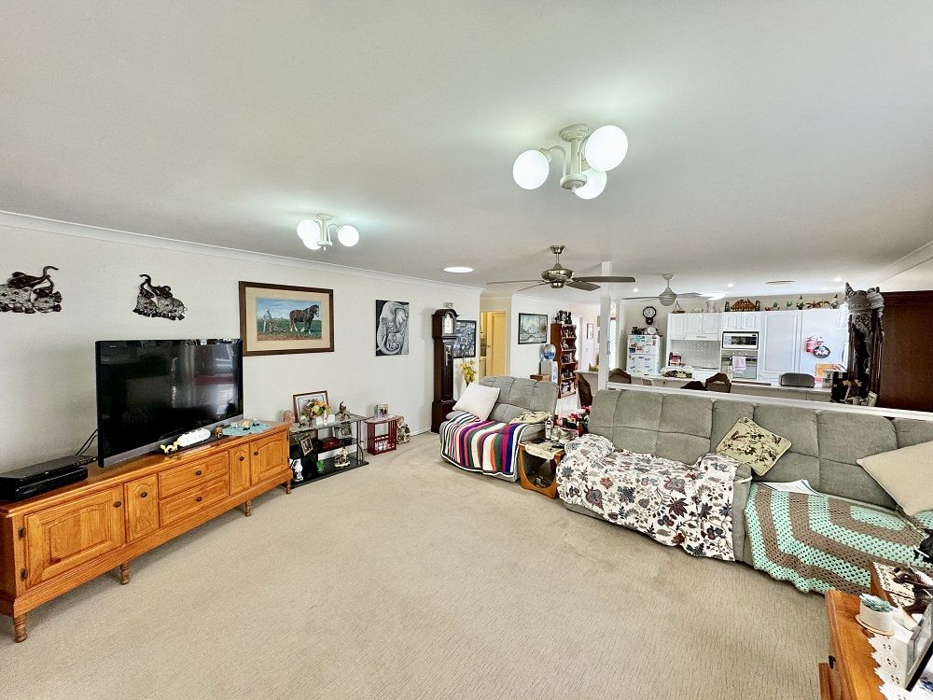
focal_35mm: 14
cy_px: 350
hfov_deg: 102.1
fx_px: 377
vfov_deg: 85.7
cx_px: 466
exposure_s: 1/100
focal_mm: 2.22
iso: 160
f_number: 2.2
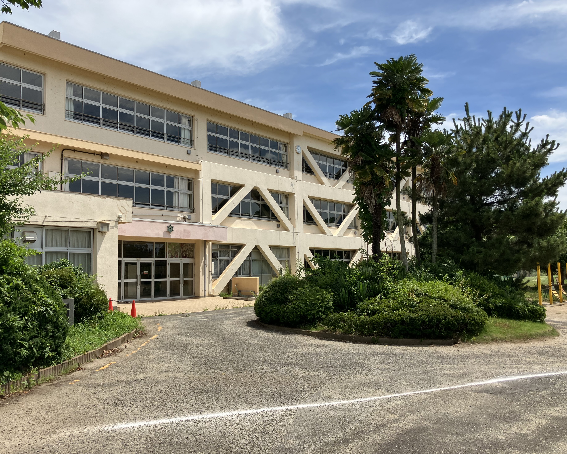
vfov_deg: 48.5
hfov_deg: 58.7
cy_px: 222
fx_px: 503
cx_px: 257
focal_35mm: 30
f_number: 1.8
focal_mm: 3.99
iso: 32
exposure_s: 1/2558
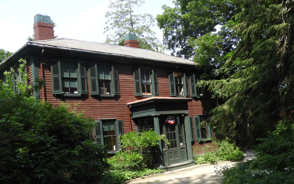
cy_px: 112
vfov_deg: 33.5
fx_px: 304
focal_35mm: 38
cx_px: 148
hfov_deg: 51.5
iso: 100
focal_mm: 6.3
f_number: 3.8
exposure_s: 1/320
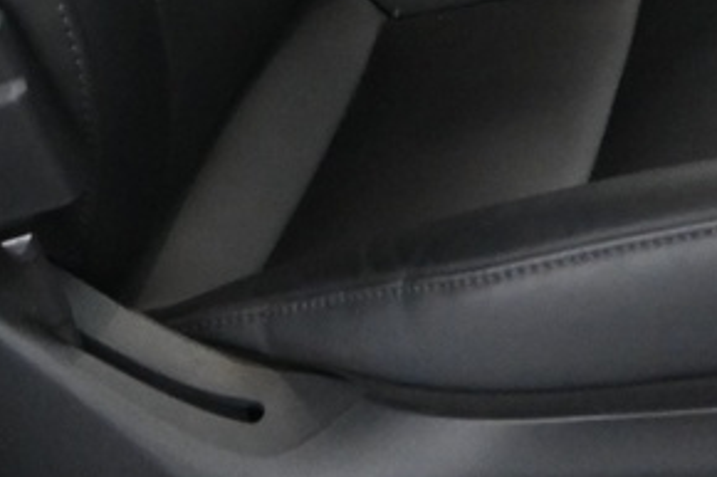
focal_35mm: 151
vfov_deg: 8.5
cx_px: 440
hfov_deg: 13.6
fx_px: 3006
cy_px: -534
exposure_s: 1/50
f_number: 3.5
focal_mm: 18
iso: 2500
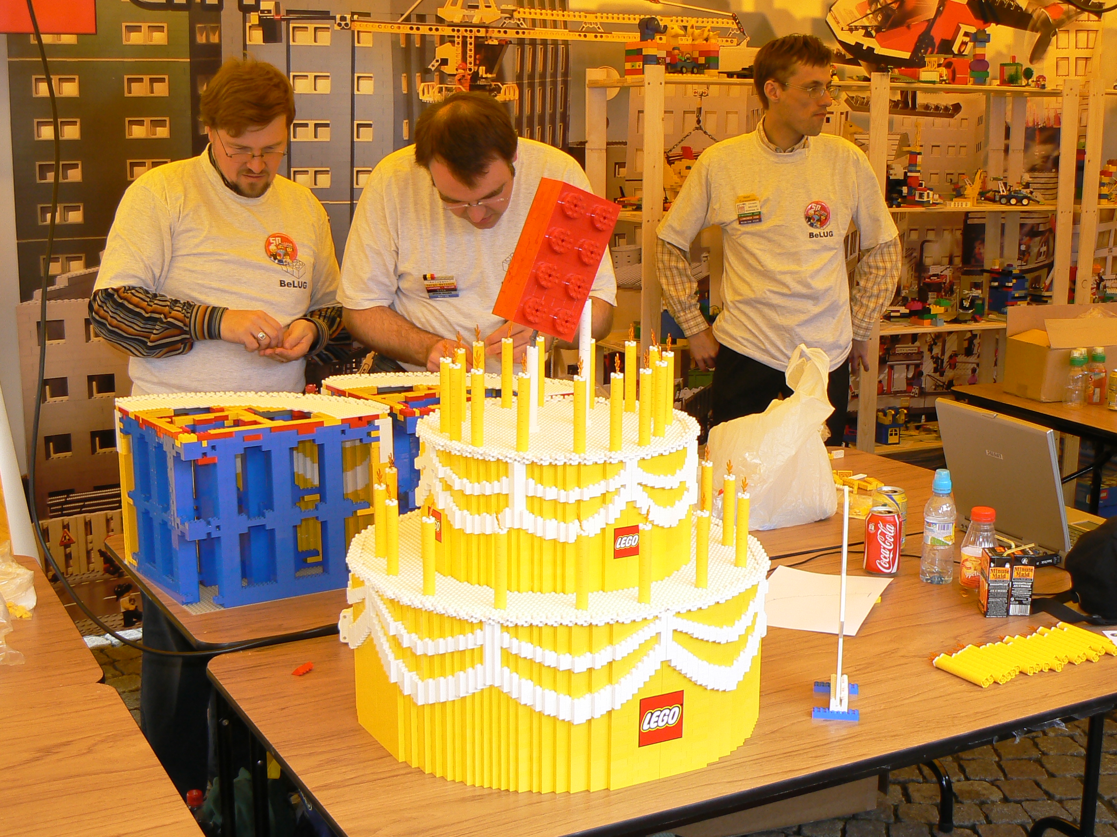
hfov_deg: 40.4
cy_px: 418
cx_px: 558
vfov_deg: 30.9
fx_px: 1517
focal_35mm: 47
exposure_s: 1/100
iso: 80
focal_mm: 6.5
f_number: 4
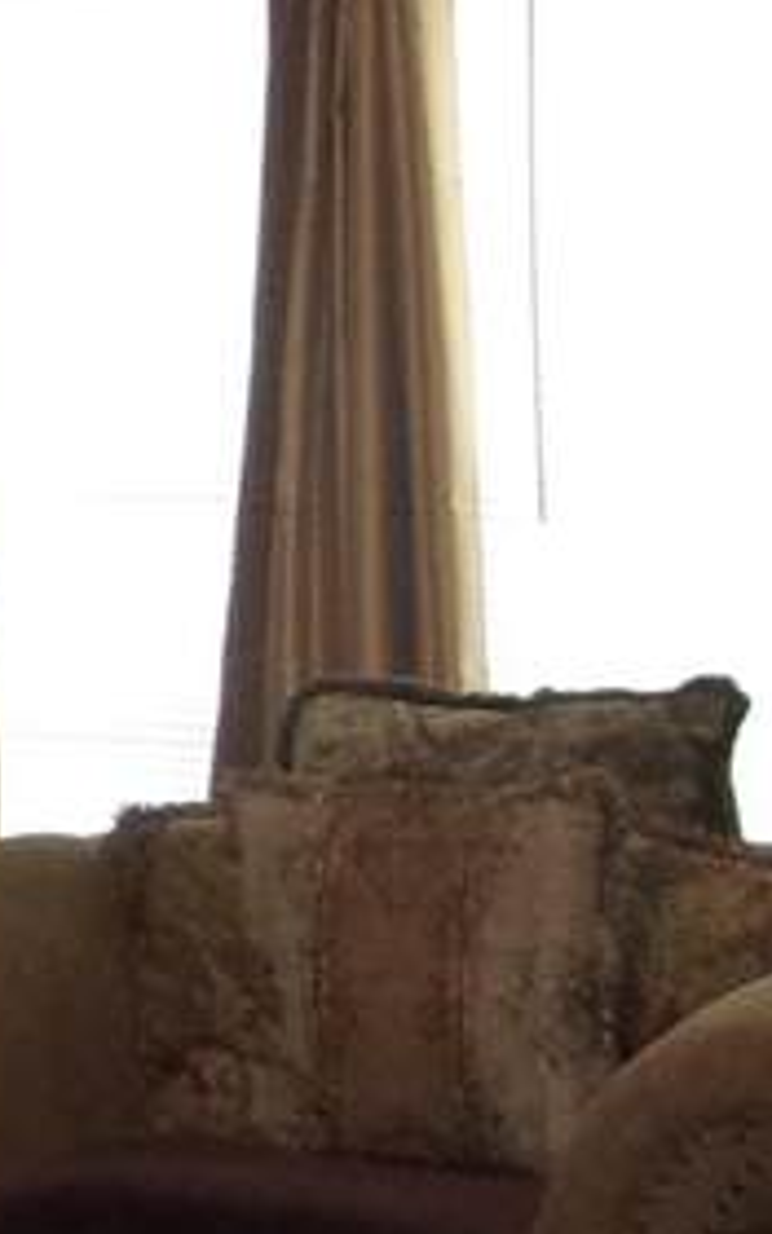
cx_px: -207
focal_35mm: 131
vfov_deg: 15.9
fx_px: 4410
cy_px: 551
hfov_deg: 9.8
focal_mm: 4.9
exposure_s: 1/34
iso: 200
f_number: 3
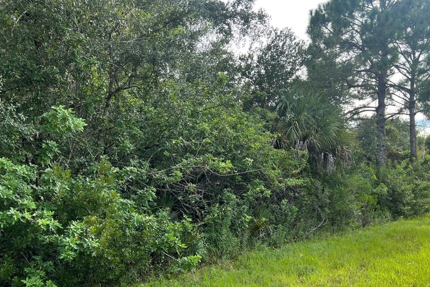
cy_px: 192
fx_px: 430
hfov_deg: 53.1
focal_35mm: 36
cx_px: 224
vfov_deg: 36.5
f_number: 1.5
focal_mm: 5.7
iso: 50
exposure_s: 1/780
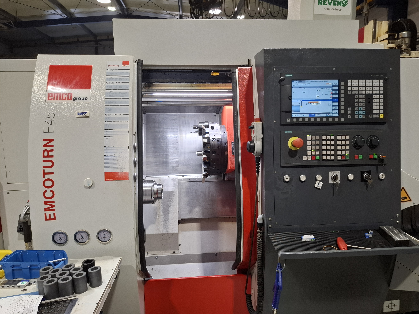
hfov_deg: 73.9
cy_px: 157
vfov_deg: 58.9
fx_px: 278
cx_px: 210
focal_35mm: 23
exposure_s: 1/100
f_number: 1.8
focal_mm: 5.54
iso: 160
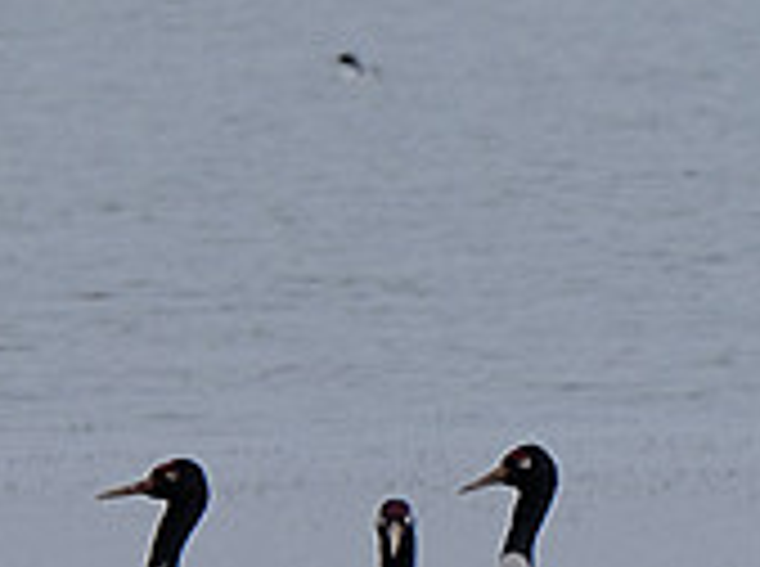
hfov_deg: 0.7
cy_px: 470
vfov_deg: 0.5
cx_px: 130
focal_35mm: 2737
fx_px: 59964
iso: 800
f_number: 5.6
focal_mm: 400
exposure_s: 1/1600
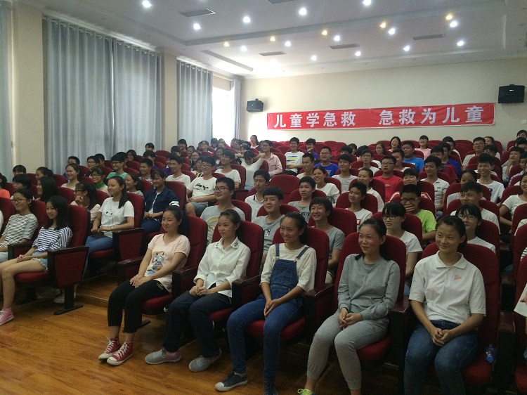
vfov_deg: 48.2
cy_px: 198
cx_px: 264
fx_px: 441
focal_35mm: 29
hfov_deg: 61.7
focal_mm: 4.15
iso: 200
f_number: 2.2
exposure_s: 1/30
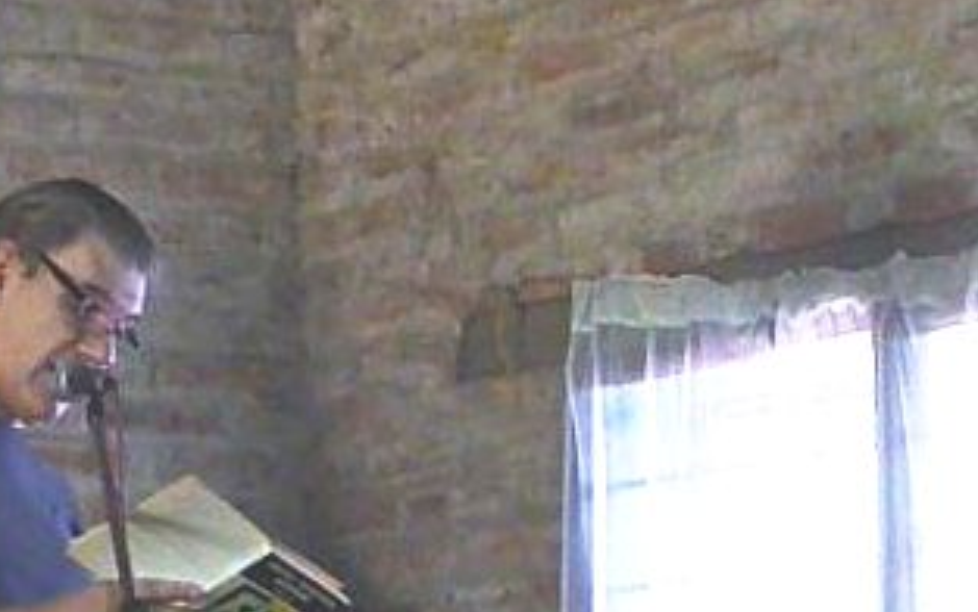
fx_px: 5094
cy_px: 487
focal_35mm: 191
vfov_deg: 6.9
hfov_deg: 10.9
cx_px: 95
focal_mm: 16.4
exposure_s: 1/30
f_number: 4.8
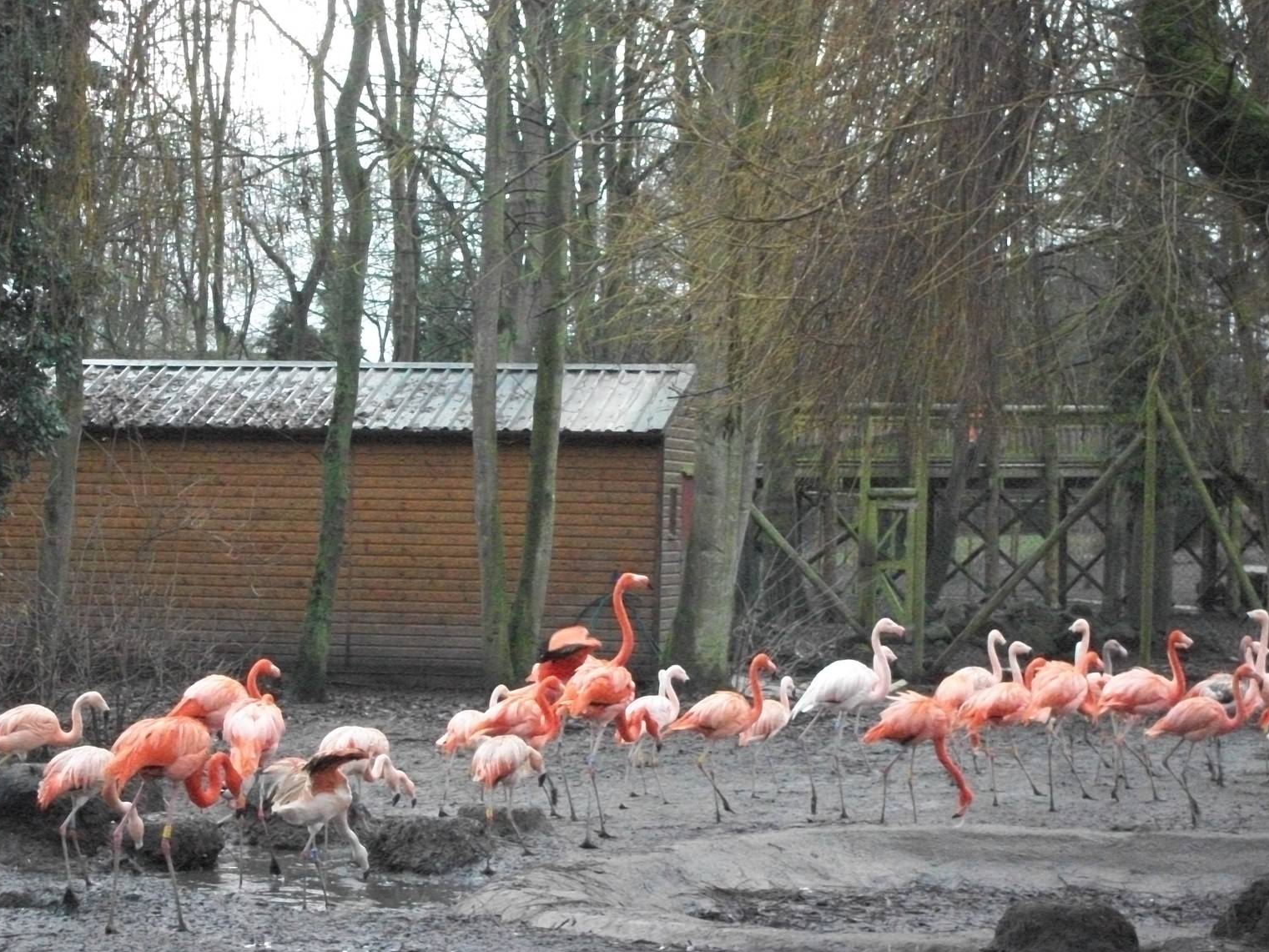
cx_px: 618
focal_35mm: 101
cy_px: 486
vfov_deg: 14.6
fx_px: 3703
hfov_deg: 19.4
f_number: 5.2
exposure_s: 1/125
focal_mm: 17.1
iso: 800
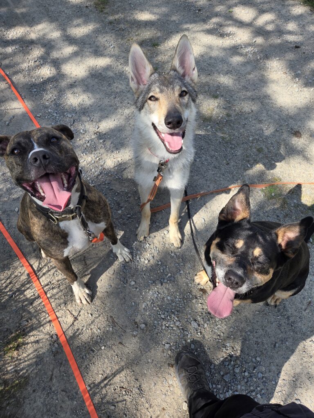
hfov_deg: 58.9
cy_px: 209
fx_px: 278
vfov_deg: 73.9
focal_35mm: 23
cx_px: 157
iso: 80
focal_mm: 5.4
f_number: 1.8
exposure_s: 1/1936
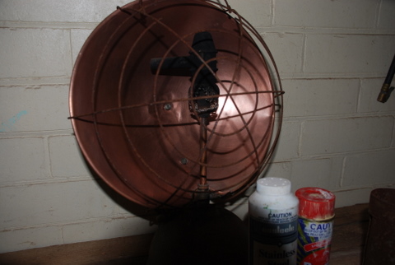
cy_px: 132
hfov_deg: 61.8
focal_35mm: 30
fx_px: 330
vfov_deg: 43.8
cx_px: 198
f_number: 4
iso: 100
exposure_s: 1/125
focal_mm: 20
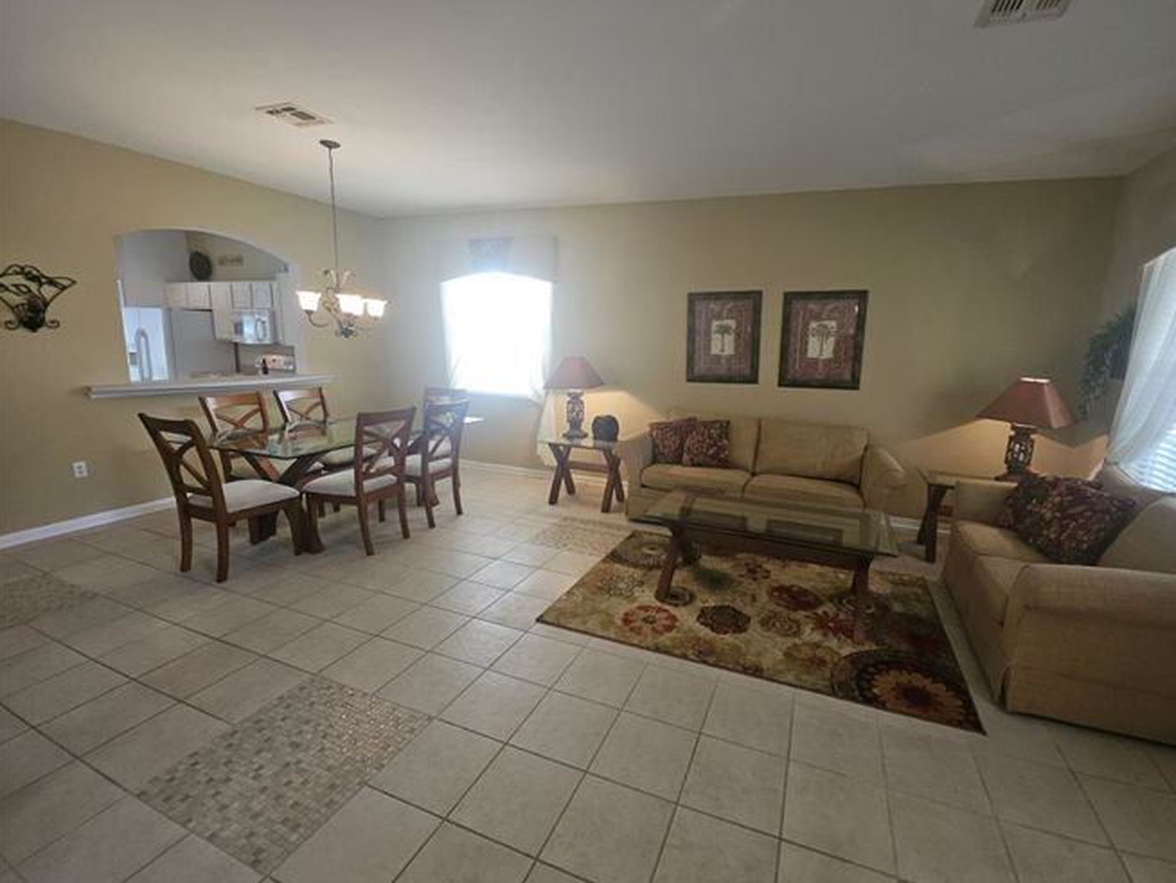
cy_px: 441
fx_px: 476
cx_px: 630
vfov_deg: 85.7
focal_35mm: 14
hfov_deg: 101.9
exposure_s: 1/60
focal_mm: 1.7
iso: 160
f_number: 2.2
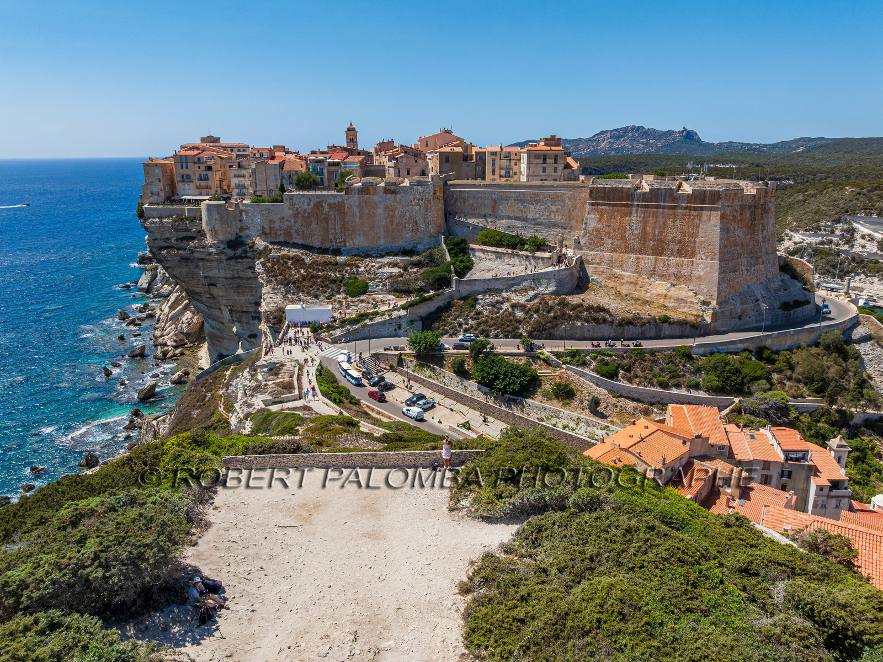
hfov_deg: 71.6
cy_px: 331
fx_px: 612
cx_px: 442
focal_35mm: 24
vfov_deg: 56.8
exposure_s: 1/160
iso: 100
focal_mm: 12.3
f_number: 11
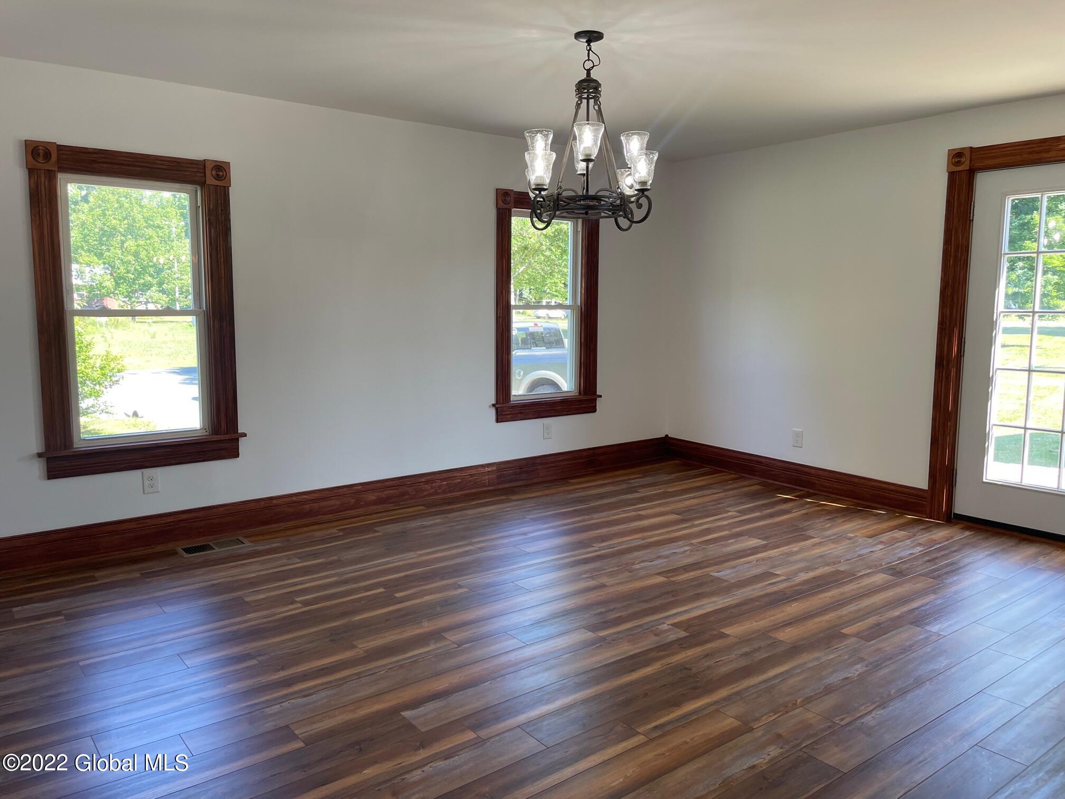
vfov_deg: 53.1
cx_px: 532
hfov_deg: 67.3
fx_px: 800
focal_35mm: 26
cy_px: 400
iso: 64
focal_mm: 4.2
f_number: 1.6
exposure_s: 1/120
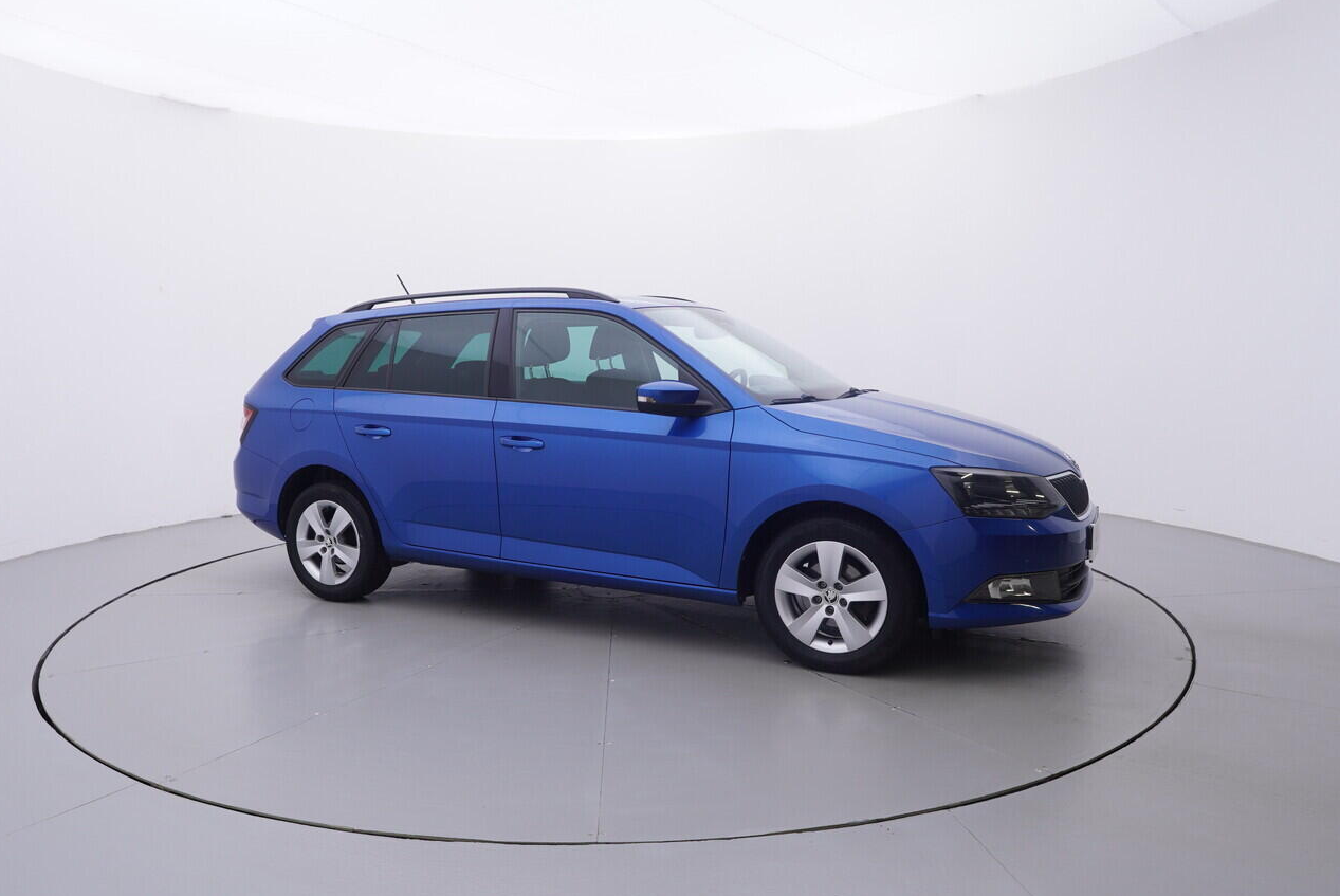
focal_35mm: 26
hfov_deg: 70.1
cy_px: 462
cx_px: 614
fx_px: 952
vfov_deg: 50.4
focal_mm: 15
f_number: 5
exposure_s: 1/80
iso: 200
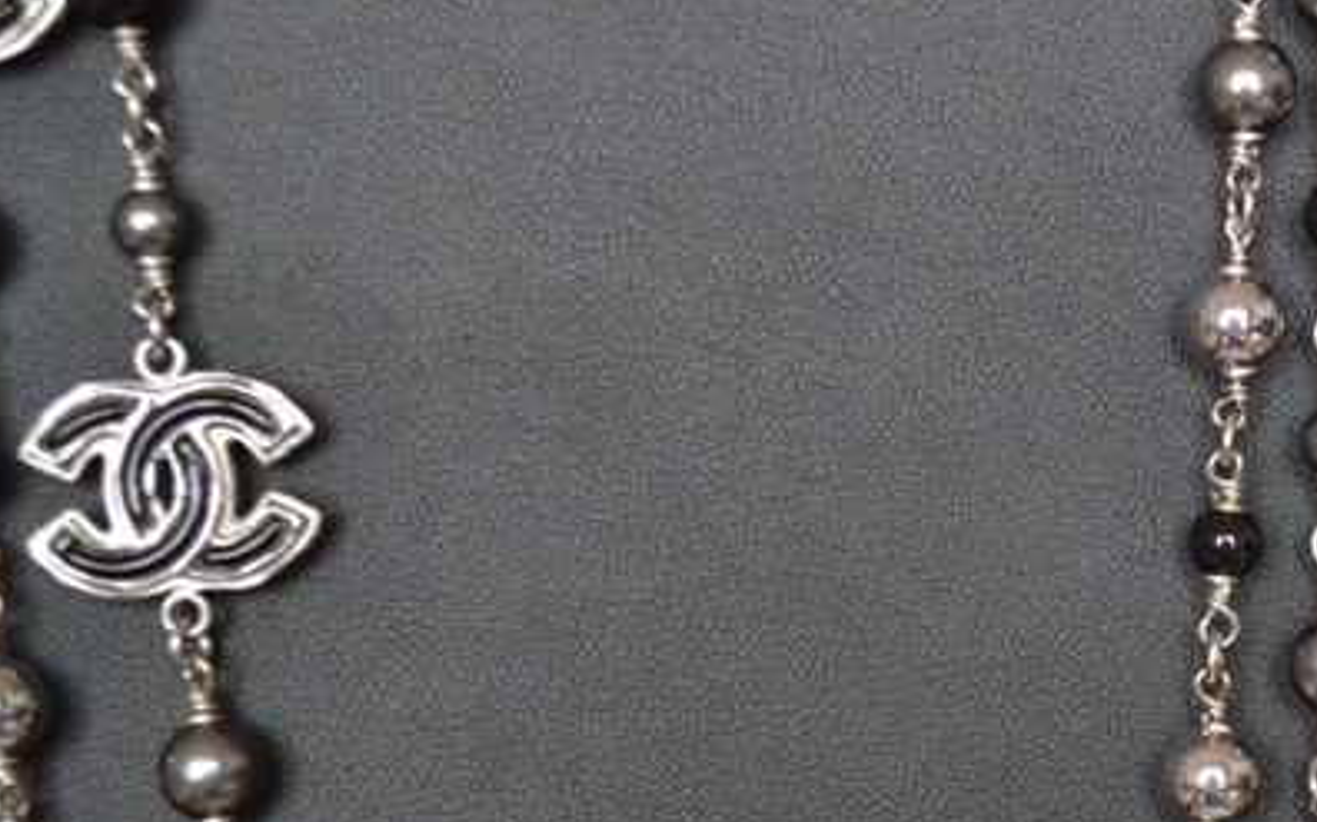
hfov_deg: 19.3
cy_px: 584
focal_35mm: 105
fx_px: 3767
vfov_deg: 12.4
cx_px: 1294
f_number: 5
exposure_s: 1/15
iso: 400
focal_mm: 34
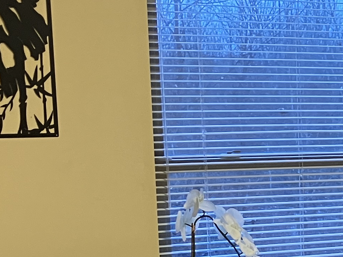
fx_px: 1150
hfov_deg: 15.6
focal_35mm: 116
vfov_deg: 12.6
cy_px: 281
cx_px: 515
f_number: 1.8
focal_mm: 3.99
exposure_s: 1/40
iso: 320
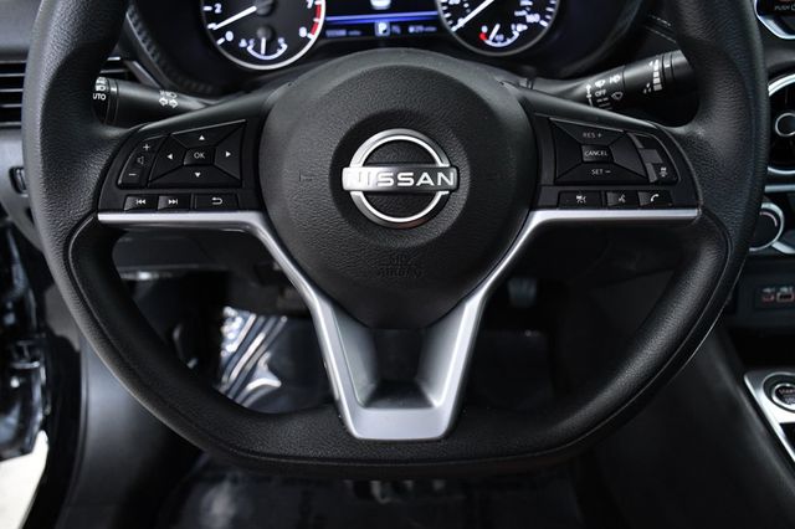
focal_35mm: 36
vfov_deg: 36.8
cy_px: 264
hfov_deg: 53.2
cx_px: 398
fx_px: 795
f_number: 6.3
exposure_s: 1/160
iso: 2500
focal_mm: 24
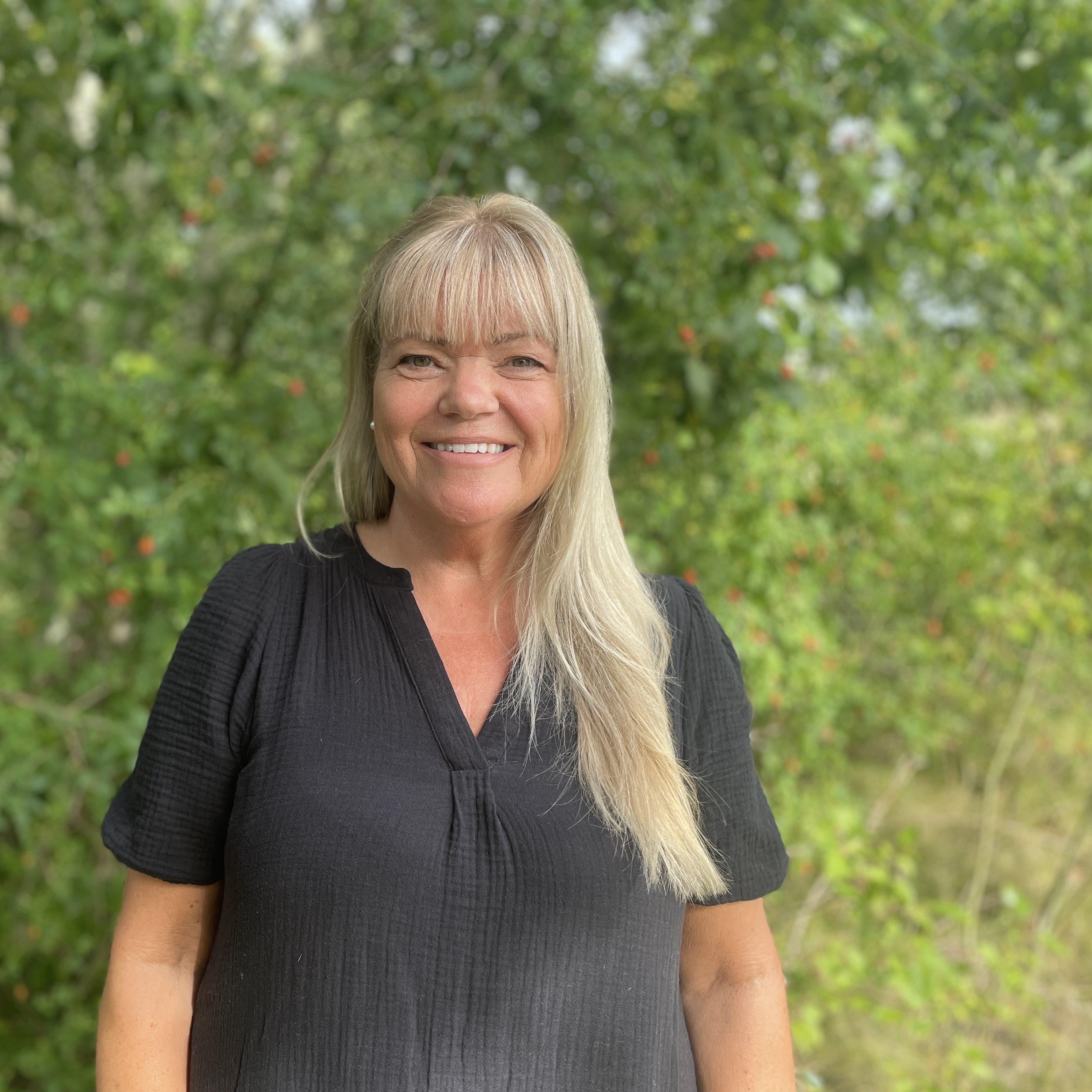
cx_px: 429
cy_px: 548
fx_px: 1106
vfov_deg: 52.5
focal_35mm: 31
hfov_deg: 52.1
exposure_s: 1/670
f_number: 1.6
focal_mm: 4.2
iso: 50
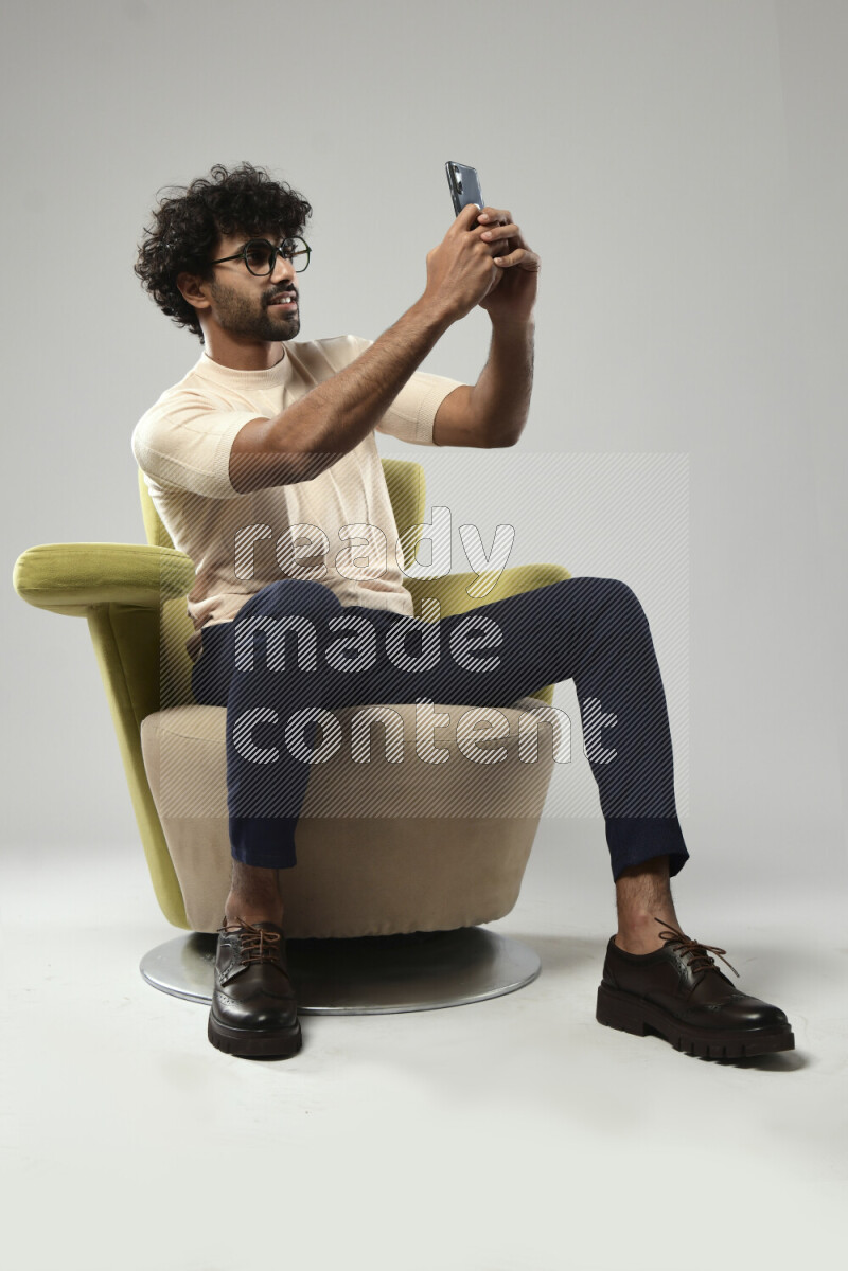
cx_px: 424
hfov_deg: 35.1
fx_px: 1343
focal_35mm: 38
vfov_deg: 50.7
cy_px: 636
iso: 400
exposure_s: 1/125
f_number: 5.6
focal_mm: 38
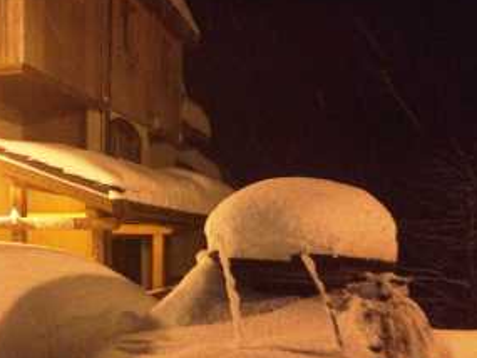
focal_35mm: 59
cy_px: 278
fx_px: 813
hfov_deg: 31.7
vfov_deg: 24.5
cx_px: 85
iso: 800
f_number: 2.4
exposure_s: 1/15
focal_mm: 4.28
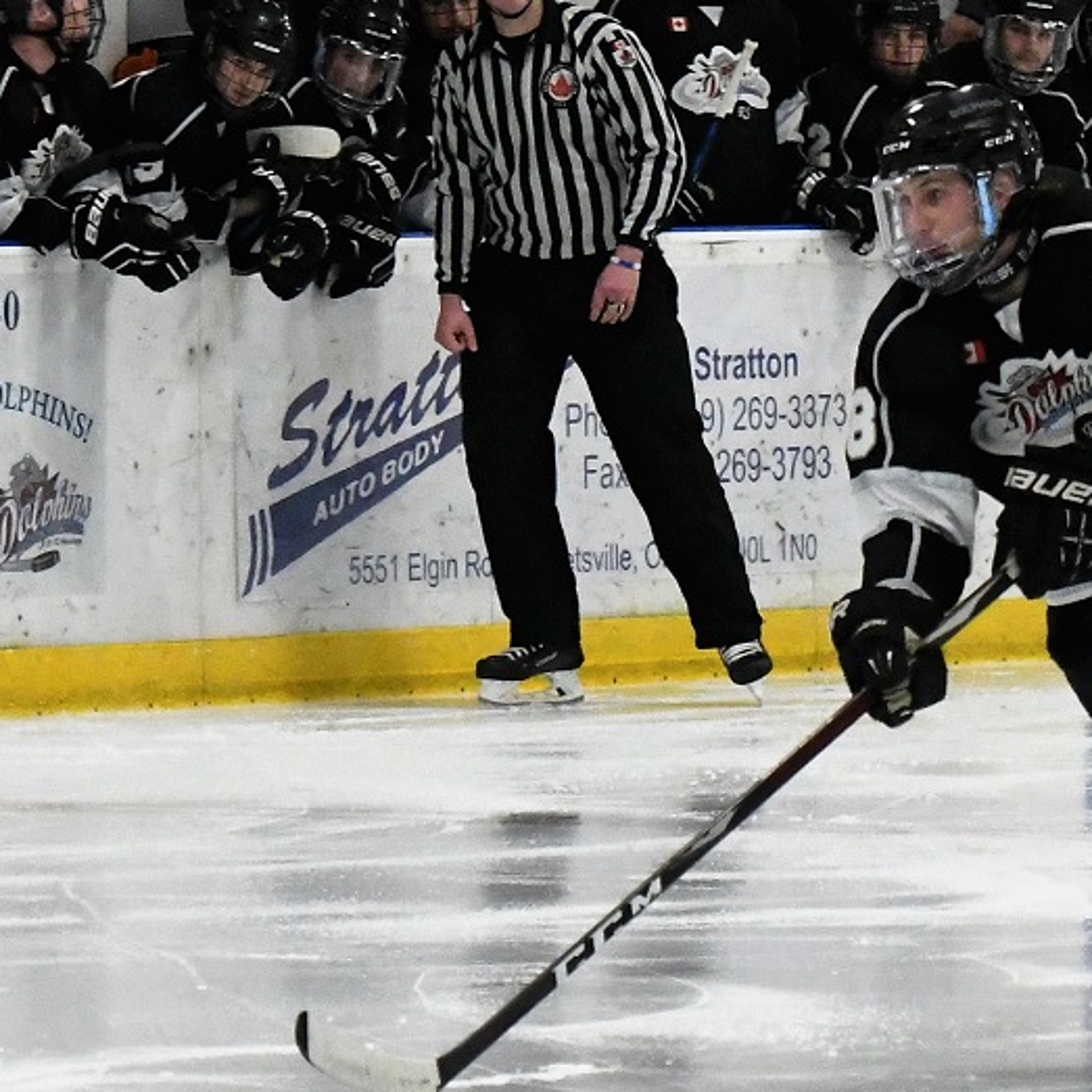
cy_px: 390
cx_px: 870
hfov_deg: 7.1
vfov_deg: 7.1
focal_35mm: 247
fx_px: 8816
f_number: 4.5
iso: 6400
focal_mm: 98
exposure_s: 1/1000
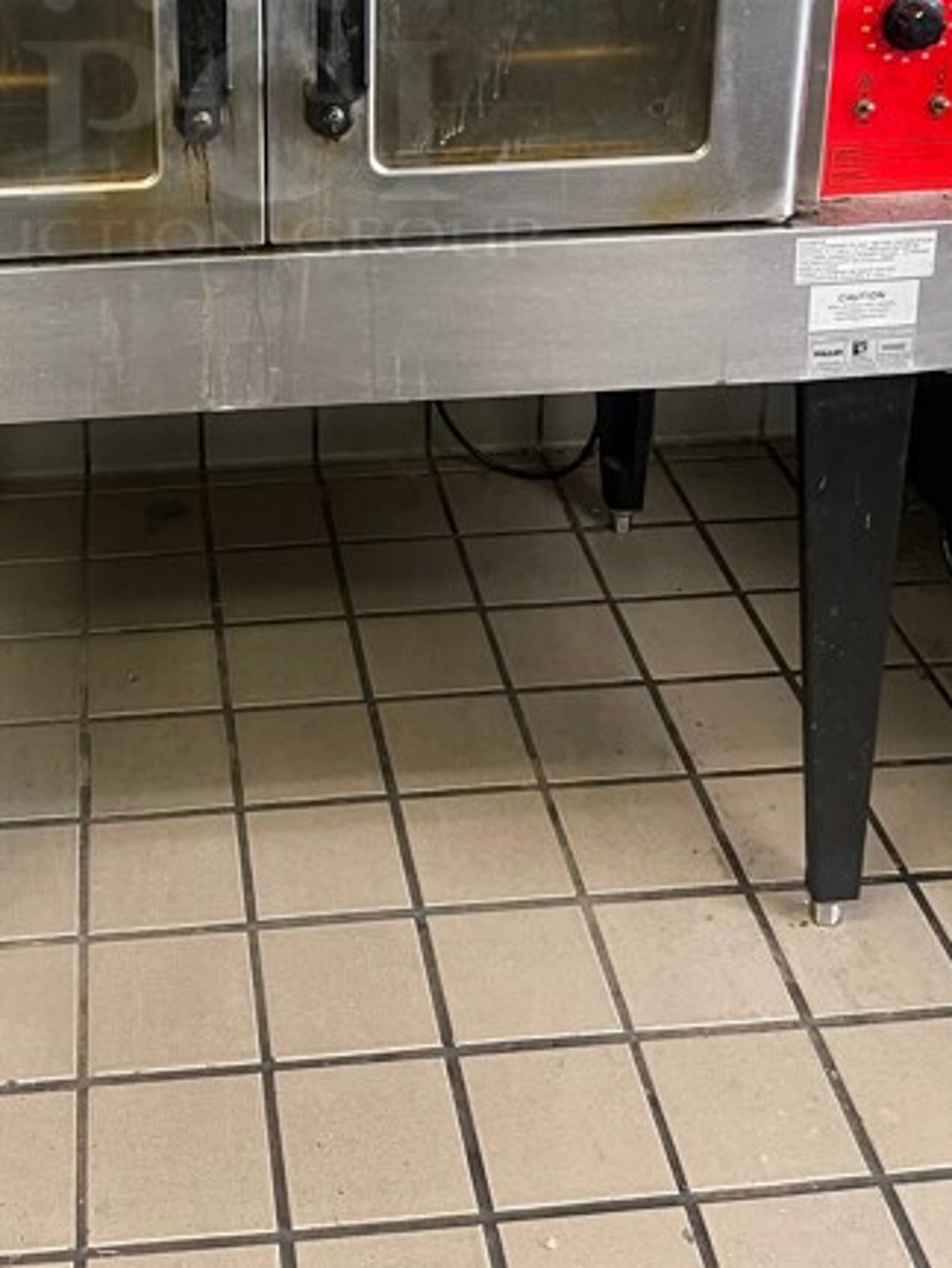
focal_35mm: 49
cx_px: 241
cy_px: 116
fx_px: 1794
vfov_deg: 36.4
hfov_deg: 29.3
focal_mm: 5.1
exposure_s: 1/60
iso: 400
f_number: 1.6
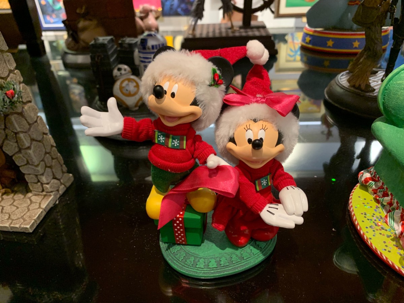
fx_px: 303
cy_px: 152
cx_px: 202
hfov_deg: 67.3
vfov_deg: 53.1
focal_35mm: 26
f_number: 1.8
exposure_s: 1/60
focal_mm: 4.25
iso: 320
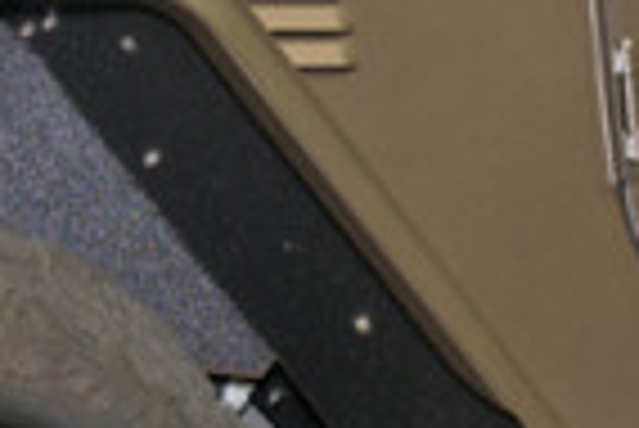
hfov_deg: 8.2
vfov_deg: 5.5
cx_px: 428
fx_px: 4478
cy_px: 313
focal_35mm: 252
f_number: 5
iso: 1000
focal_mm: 35
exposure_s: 1/60
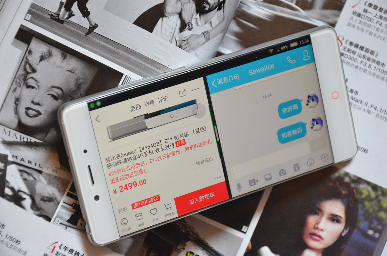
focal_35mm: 112
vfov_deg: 12.1
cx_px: 194
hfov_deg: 18.2
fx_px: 1206
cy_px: 128
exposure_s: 1/30
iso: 1600
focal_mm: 75
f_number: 5.3
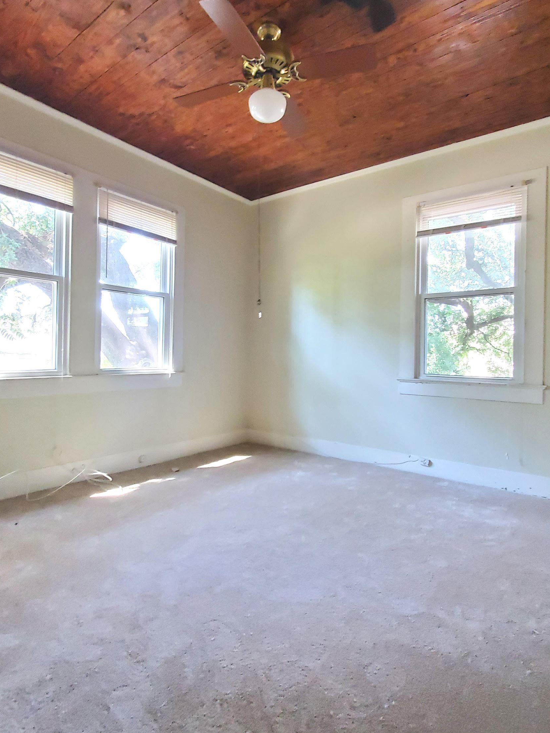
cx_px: 262
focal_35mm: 18
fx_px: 381
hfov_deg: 71.5
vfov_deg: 87.7
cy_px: 359
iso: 640
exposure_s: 1/33
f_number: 2.2
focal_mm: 1.8
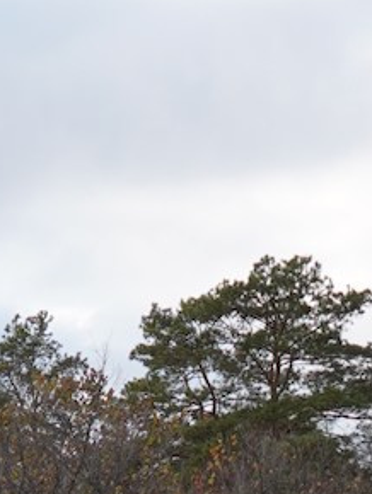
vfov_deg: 11.4
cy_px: 976
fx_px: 2246
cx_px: -183
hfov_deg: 9.2
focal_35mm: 157
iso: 100
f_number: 2
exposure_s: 1/2000
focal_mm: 25
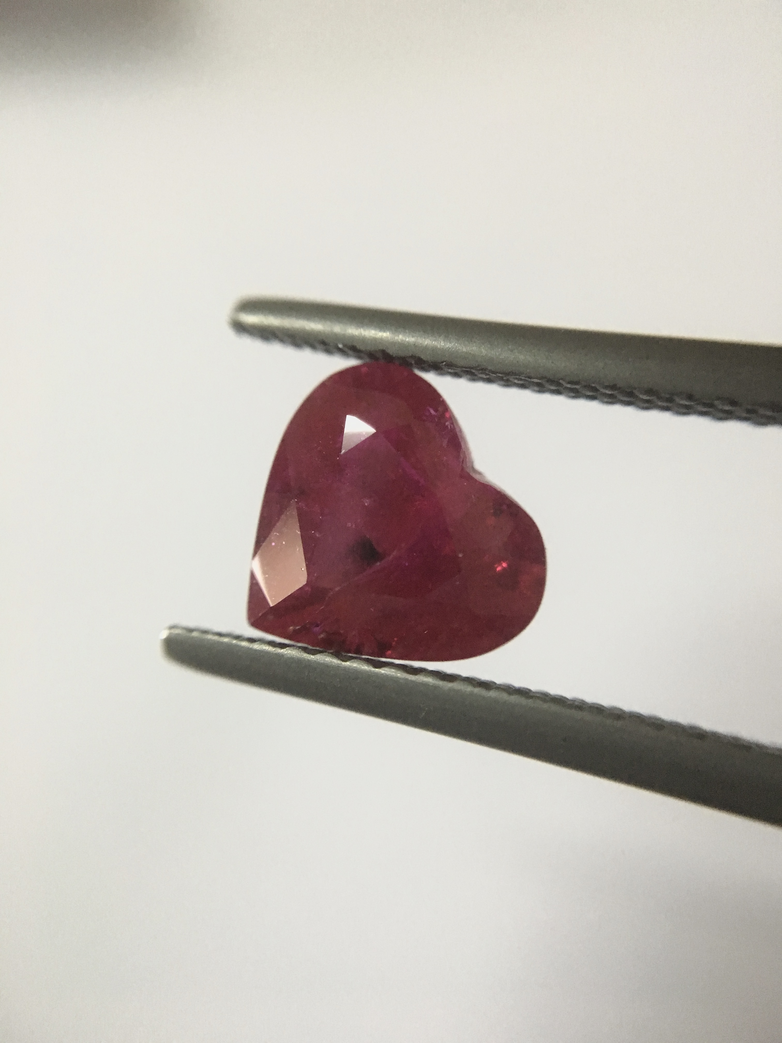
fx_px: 874
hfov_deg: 48.2
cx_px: 391
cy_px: 522
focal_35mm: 29
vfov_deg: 61.7
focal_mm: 4.15
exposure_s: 1/25
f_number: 2.2
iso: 200
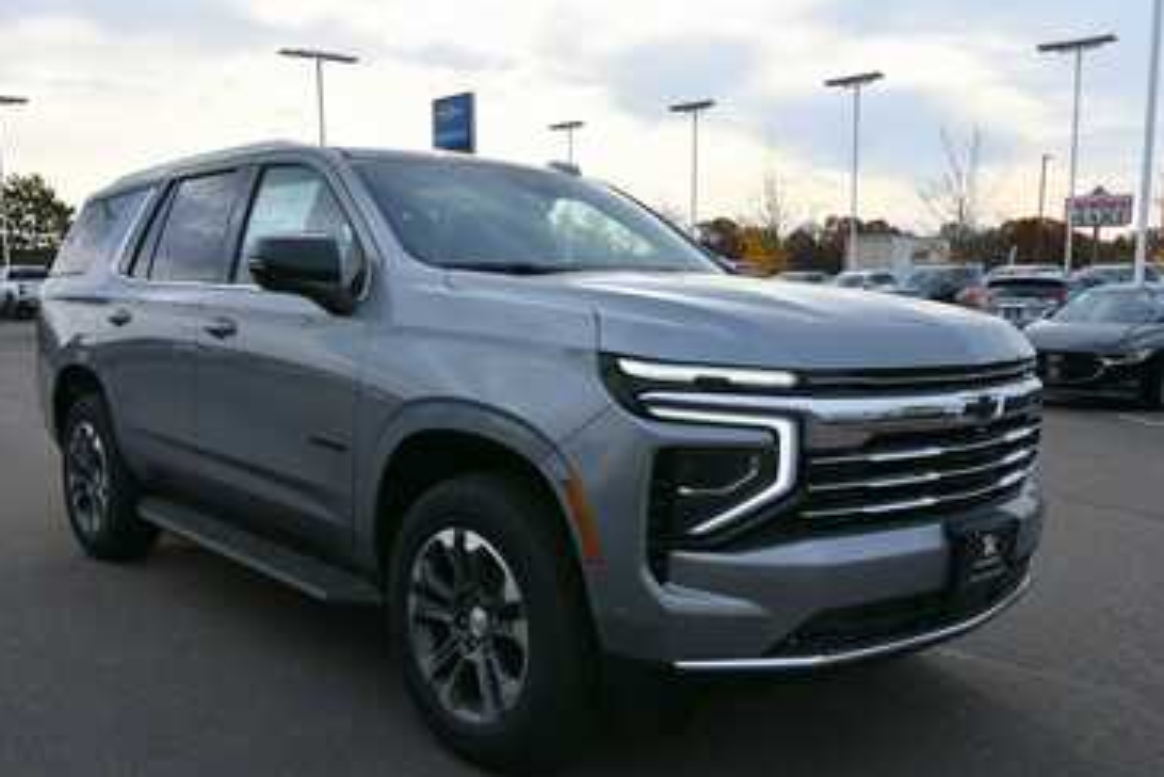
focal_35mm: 33
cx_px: 531
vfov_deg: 40.0
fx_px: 1067
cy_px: 420
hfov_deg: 57.1
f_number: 8
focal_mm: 20
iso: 180
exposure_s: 1/250
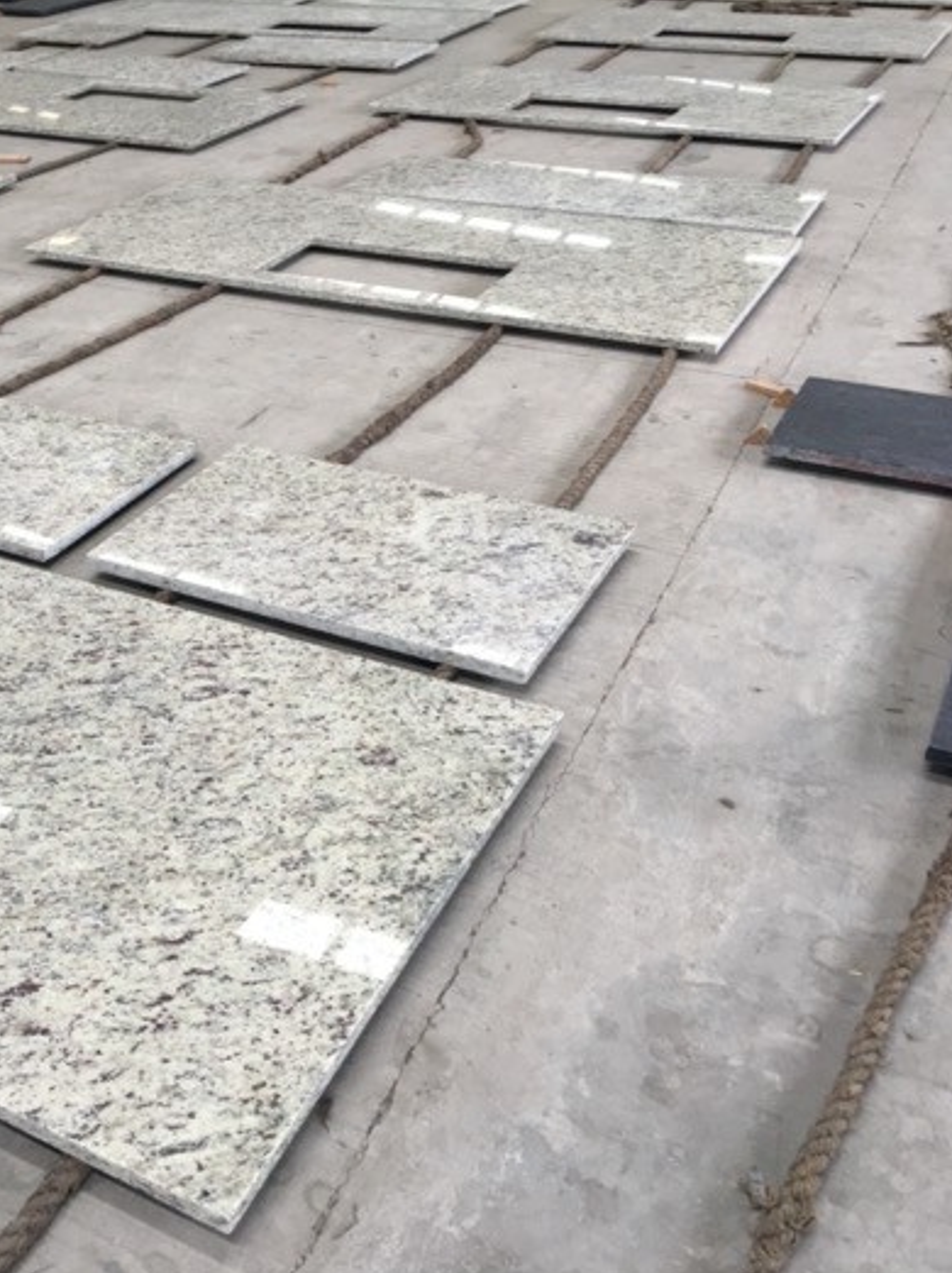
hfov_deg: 35.0
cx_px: 127
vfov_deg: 47.9
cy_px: 639
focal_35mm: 39
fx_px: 1432
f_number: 2.2
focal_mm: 4.15
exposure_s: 1/100
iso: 40
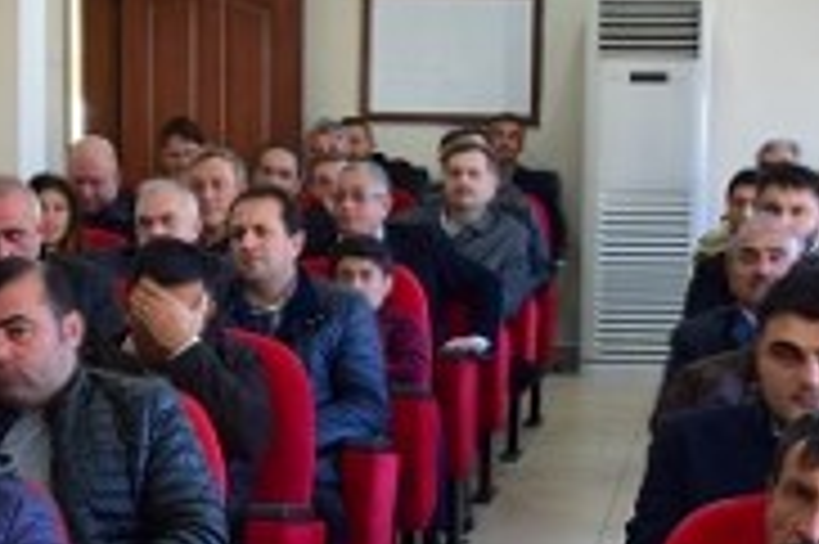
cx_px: 338
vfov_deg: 12.5
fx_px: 2465
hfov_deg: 18.8
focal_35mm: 108
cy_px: 548
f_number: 6.3
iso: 500
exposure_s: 1/15
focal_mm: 25
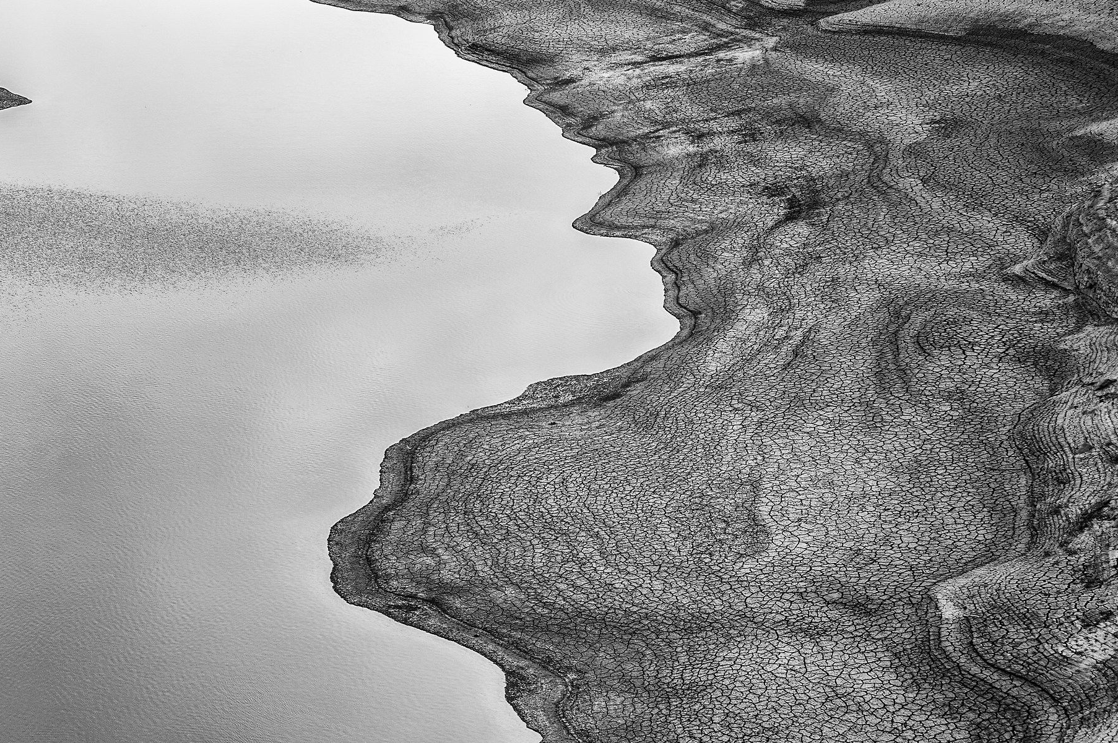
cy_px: 479
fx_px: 2886
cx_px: 418
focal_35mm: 93
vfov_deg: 14.7
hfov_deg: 21.9
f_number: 7.1
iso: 200
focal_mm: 70
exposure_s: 1/400
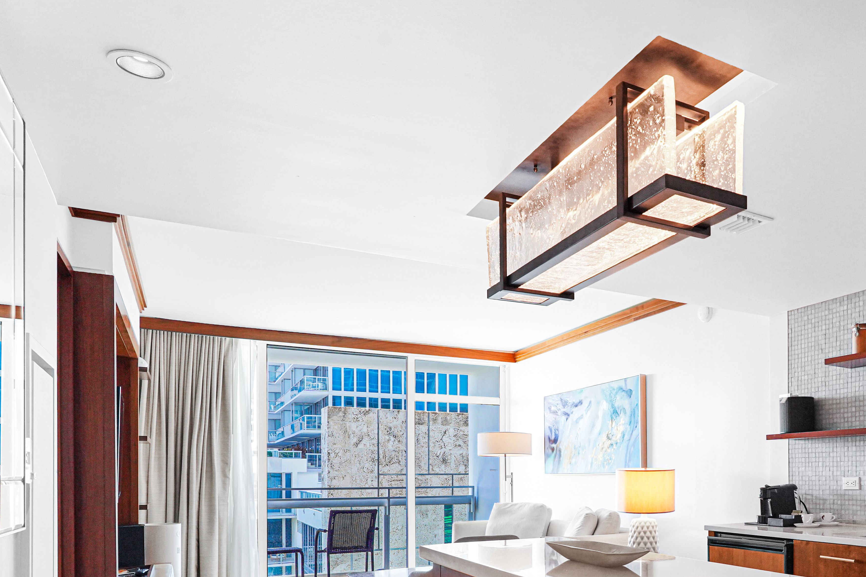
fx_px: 698
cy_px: 471
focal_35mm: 29
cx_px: 639
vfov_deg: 42.7
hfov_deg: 60.5
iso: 640
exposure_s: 1/30
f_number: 9
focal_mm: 17
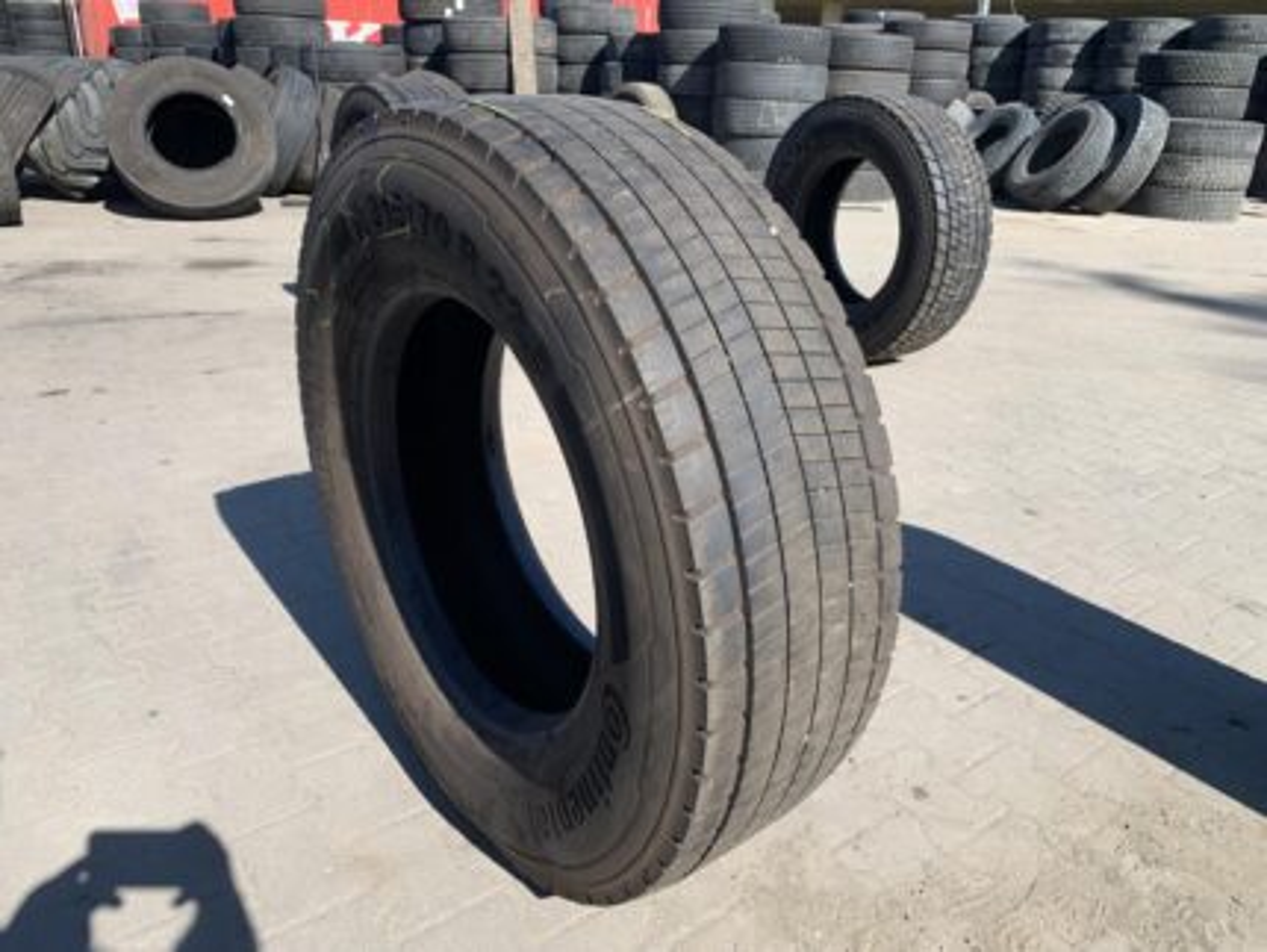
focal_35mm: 26
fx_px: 952
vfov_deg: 53.1
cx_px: 634
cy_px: 476
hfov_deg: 67.3
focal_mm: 4.25
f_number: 1.8
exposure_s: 1/1250
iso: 25
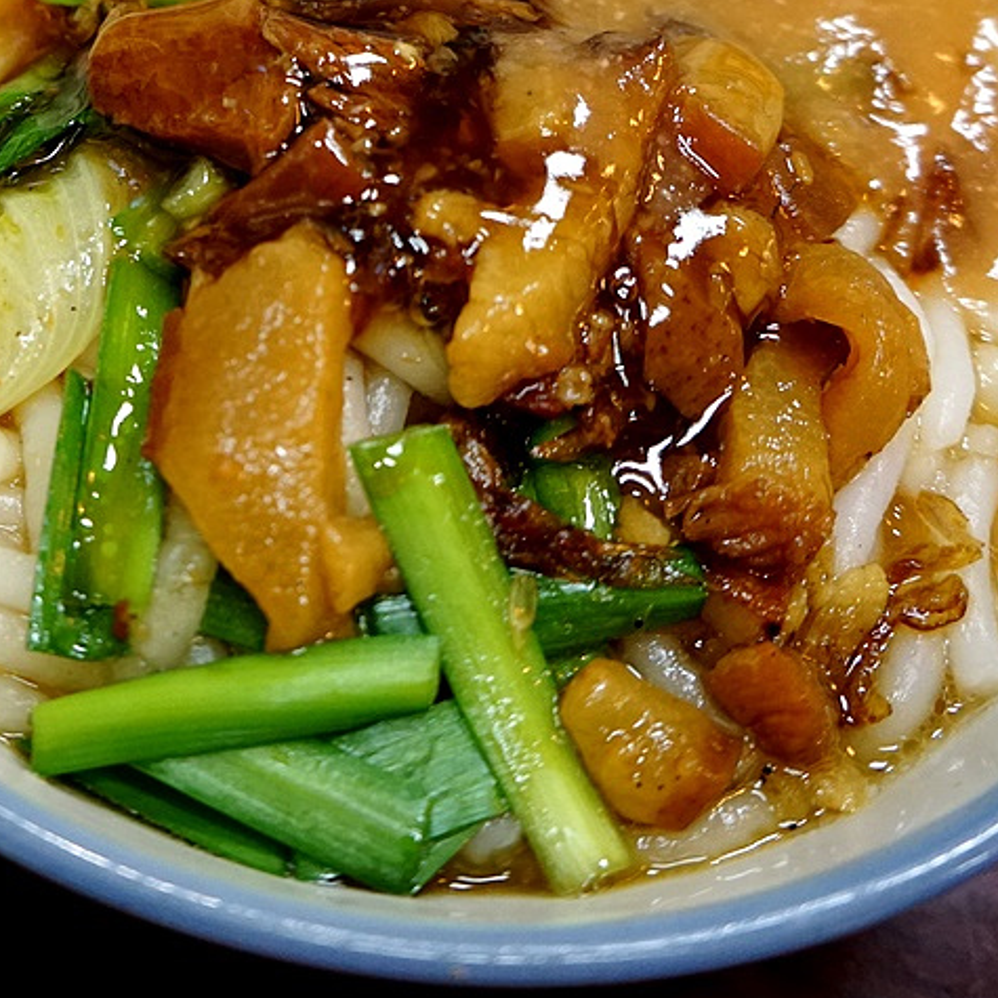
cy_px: 302
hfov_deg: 30.4
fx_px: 1794
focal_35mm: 55
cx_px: 208
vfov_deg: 30.8
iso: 1250
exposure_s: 1/60
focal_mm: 20
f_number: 4
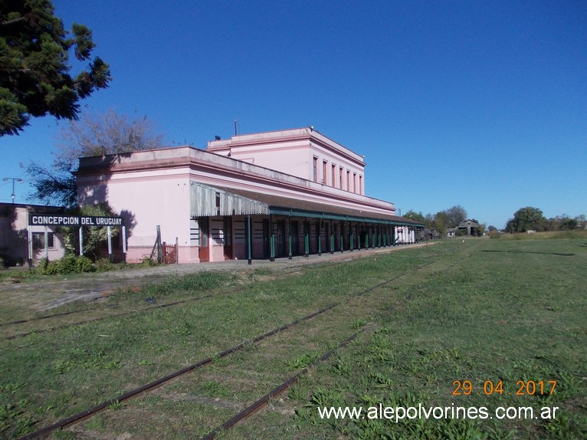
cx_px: 294
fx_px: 475
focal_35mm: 28
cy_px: 220
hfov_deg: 63.5
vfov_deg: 49.7
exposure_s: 1/640
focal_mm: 4
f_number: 5.4
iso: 80
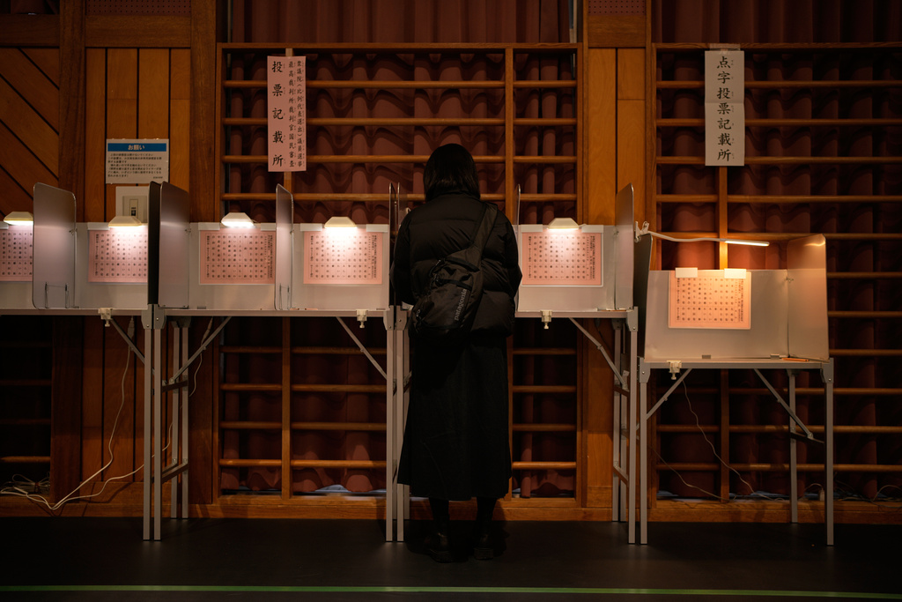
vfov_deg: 37.9
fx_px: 877
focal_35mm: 35
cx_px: 451
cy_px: 301
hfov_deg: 54.4
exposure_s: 1/320
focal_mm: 35
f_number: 1.4
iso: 200
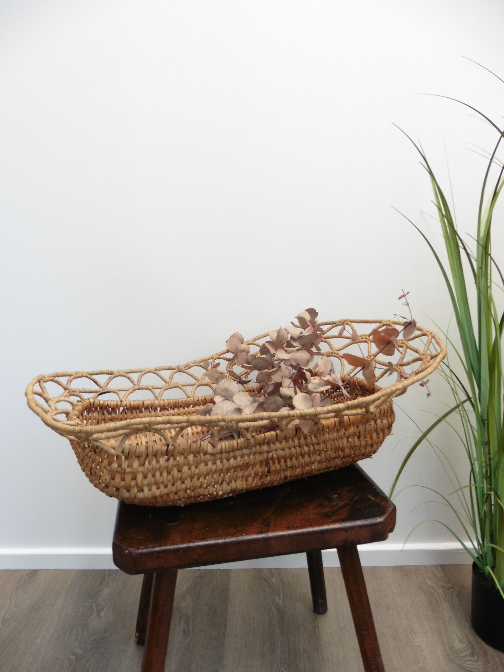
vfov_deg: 71.6
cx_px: 252
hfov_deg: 56.8
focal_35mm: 24
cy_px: 336
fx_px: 466
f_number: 3.3
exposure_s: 1/60
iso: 160
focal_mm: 4.3
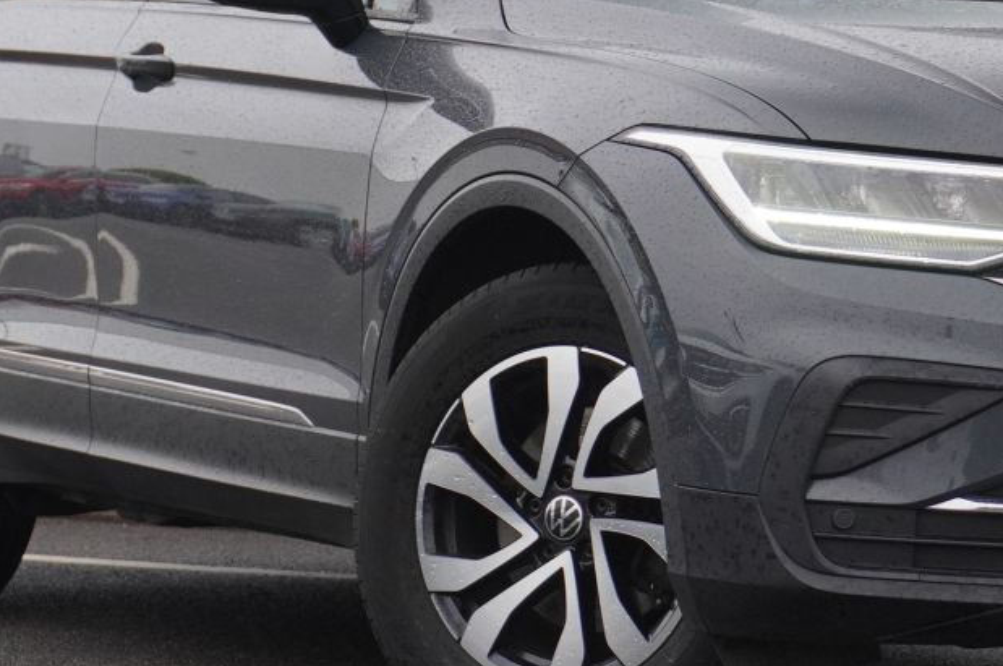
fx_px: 4210
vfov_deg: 9.0
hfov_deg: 13.5
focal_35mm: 151
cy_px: 42
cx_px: 773
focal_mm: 39
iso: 1000
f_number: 5.6
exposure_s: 1/160
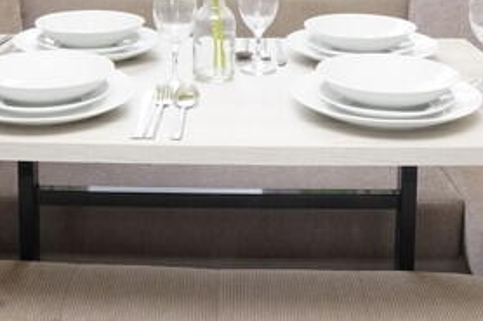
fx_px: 791
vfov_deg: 20.9
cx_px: 207
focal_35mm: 59
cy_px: -95
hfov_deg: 33.9
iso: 1600
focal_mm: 16
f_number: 18
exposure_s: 1/60
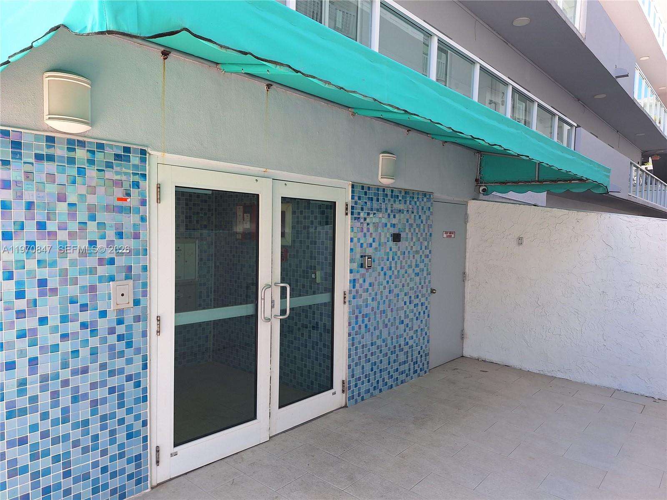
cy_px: 250
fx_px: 443
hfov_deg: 73.9
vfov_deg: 58.9
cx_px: 334
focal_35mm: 23
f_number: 1.8
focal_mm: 5.54
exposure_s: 1/438
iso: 40
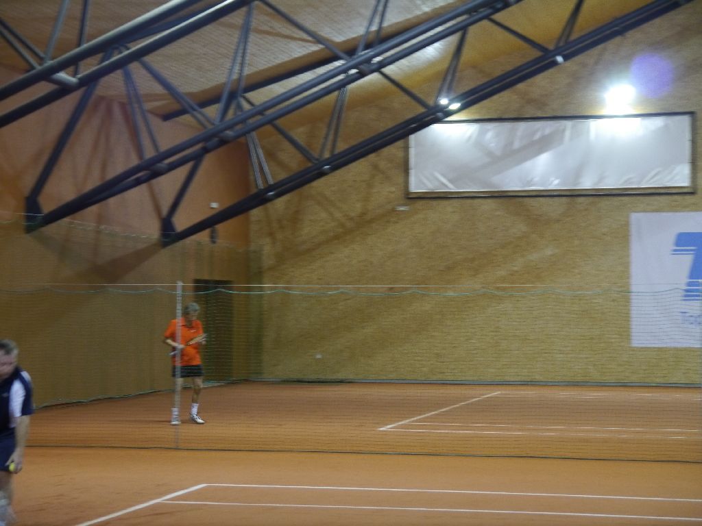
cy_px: 263
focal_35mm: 84
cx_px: 351
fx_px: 1703
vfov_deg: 17.6
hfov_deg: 23.3
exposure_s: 1/20
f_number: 5.6
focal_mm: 42
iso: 800
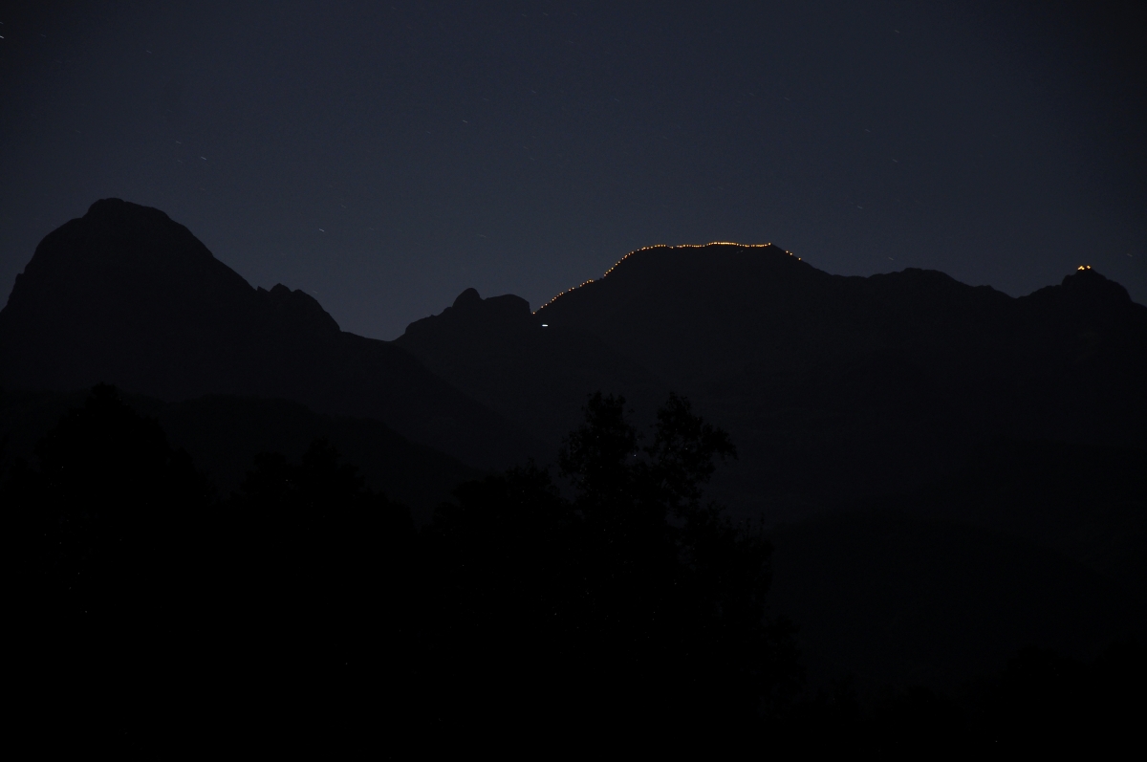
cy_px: 381
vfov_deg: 8.7
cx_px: 574
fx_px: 5012
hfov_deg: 13.1
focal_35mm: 158
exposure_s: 15
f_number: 5.6
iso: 320
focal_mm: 105
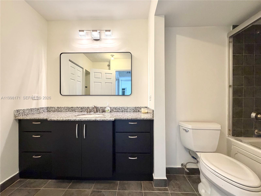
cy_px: 98
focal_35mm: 14
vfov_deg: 85.7
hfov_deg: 102.1
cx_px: 130
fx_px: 106
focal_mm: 2.22
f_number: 2.2
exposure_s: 1/120
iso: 320
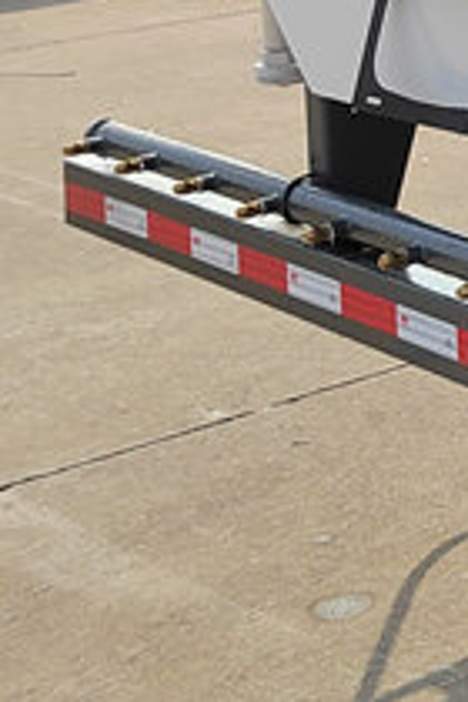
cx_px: 909
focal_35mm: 107
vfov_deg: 18.2
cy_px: -130
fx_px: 2086
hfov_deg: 11.6
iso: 213
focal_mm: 5.52
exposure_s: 1/1000
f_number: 1.9
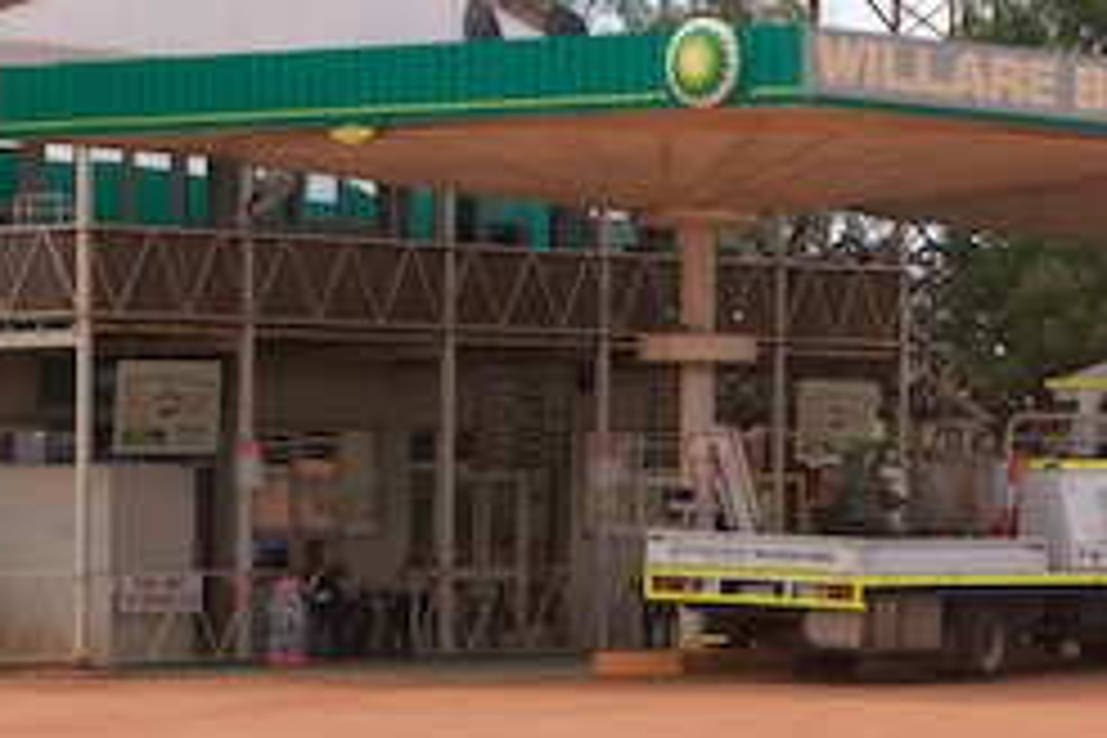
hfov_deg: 9.7
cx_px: 918
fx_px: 6518
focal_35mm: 212
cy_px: 248
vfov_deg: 6.5
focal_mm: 58
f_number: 10
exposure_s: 1/400
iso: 320
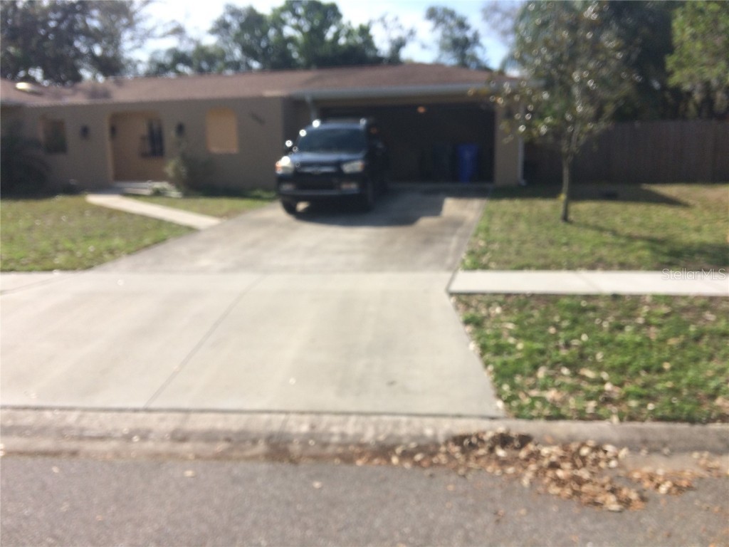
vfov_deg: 48.2
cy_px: 274
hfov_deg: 61.7
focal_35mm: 29
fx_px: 611
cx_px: 364
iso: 32
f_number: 2.2
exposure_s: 1/1709
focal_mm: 4.15
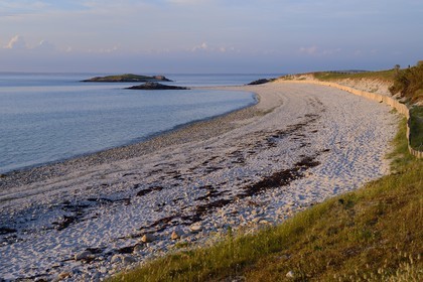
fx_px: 564
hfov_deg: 41.1
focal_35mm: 48
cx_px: 212
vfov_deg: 28.1
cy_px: 141
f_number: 8
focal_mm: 48
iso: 200
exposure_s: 1/200
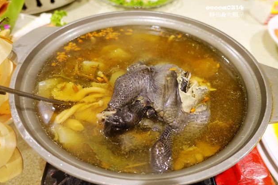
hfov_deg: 71.5
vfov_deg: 51.3
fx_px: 193
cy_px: 91
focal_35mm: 25
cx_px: 143
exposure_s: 1/30
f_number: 1.8
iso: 400
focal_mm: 8.8
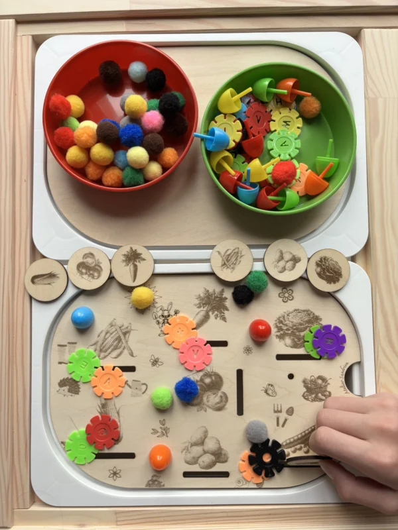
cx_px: 199
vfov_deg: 67.3
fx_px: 399
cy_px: 265
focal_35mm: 26
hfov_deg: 53.1
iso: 50
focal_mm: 5.96
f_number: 1.6
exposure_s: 1/121
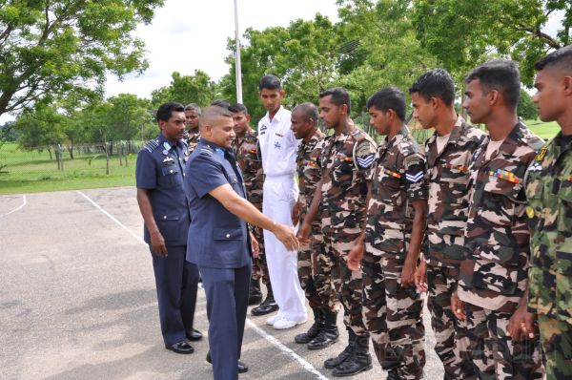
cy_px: 190
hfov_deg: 46.5
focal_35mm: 42
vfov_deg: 31.8
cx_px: 286
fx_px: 666
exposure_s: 1/60
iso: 200
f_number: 13
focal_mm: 28
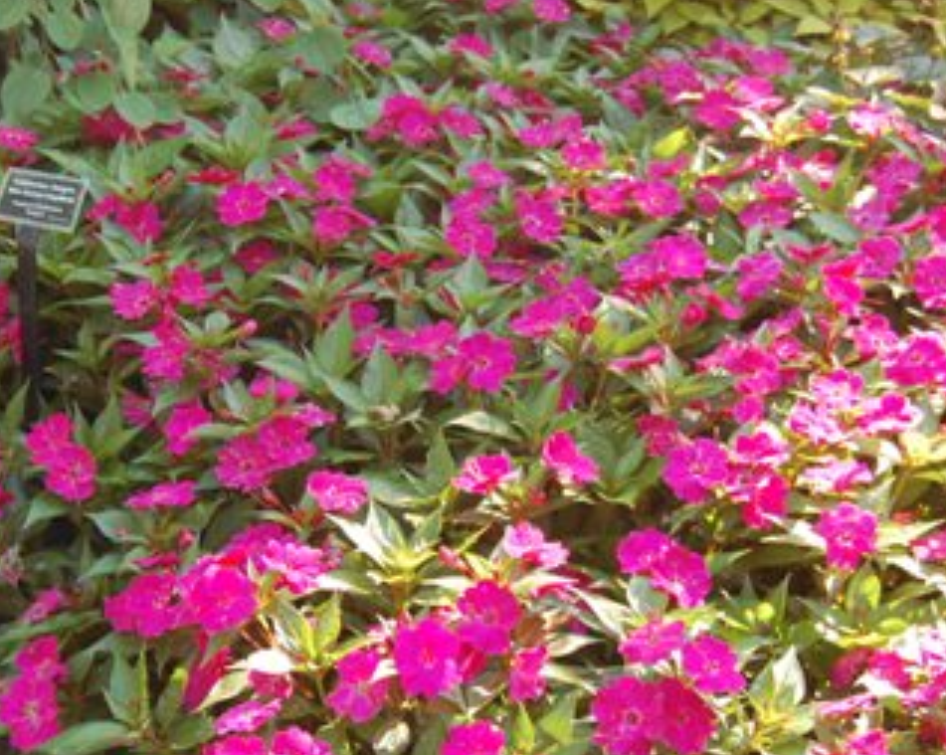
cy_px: 424
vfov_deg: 16.9
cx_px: 295
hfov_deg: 21.0
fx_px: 2545
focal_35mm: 91
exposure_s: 1/100
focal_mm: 32
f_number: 5
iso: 400
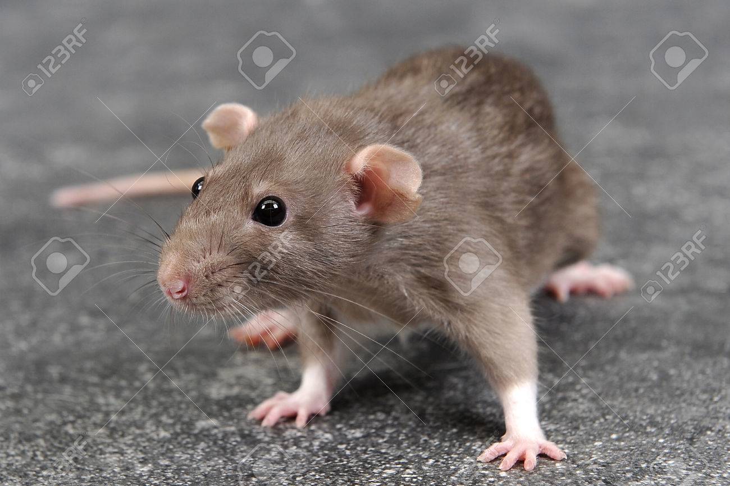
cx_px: 365
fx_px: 1418
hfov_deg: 28.9
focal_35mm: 70
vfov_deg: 19.4
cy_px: 243
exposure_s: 1/200
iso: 500
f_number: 8
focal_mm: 70
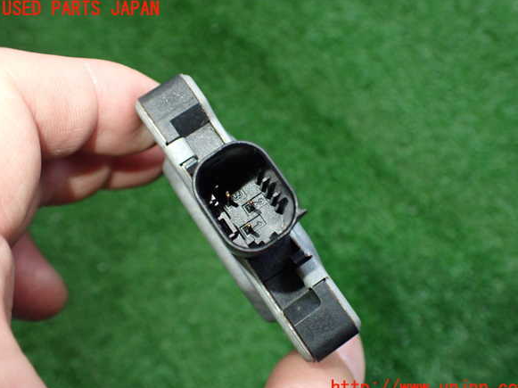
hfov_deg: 58.4
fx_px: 464
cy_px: 199
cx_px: 265
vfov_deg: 45.4
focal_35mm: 31
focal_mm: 5.4
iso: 500
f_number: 2.3
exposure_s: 1/125
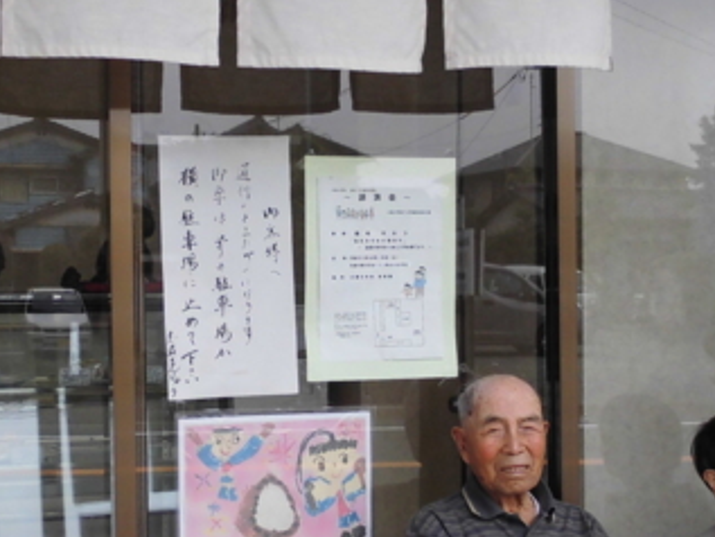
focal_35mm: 63
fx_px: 1302
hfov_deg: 30.7
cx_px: 334
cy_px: 296
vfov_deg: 23.3
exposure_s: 1/250
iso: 64
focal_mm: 4.5
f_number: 3
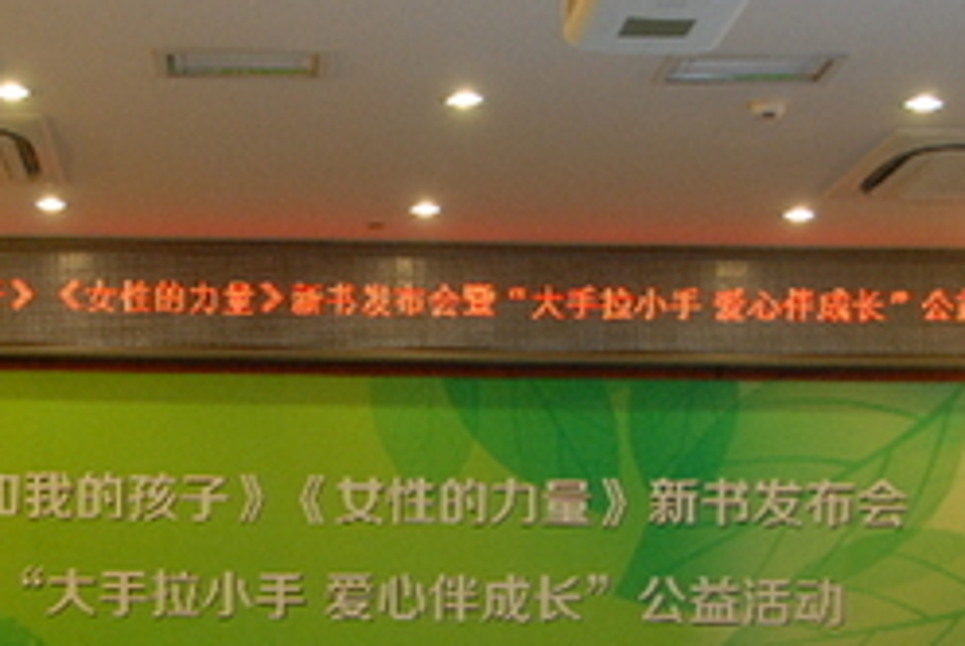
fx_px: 2308
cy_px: 580
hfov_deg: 23.4
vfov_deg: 15.7
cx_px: 245
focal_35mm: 86
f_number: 4
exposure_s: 1/45
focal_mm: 28
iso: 640
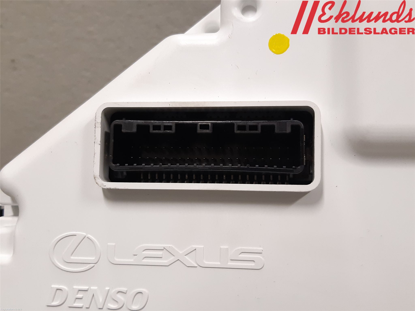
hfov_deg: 67.3
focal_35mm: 26
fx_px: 312
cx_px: 208
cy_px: 156
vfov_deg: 53.1
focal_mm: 3.93
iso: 160
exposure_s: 1/50
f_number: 1.7
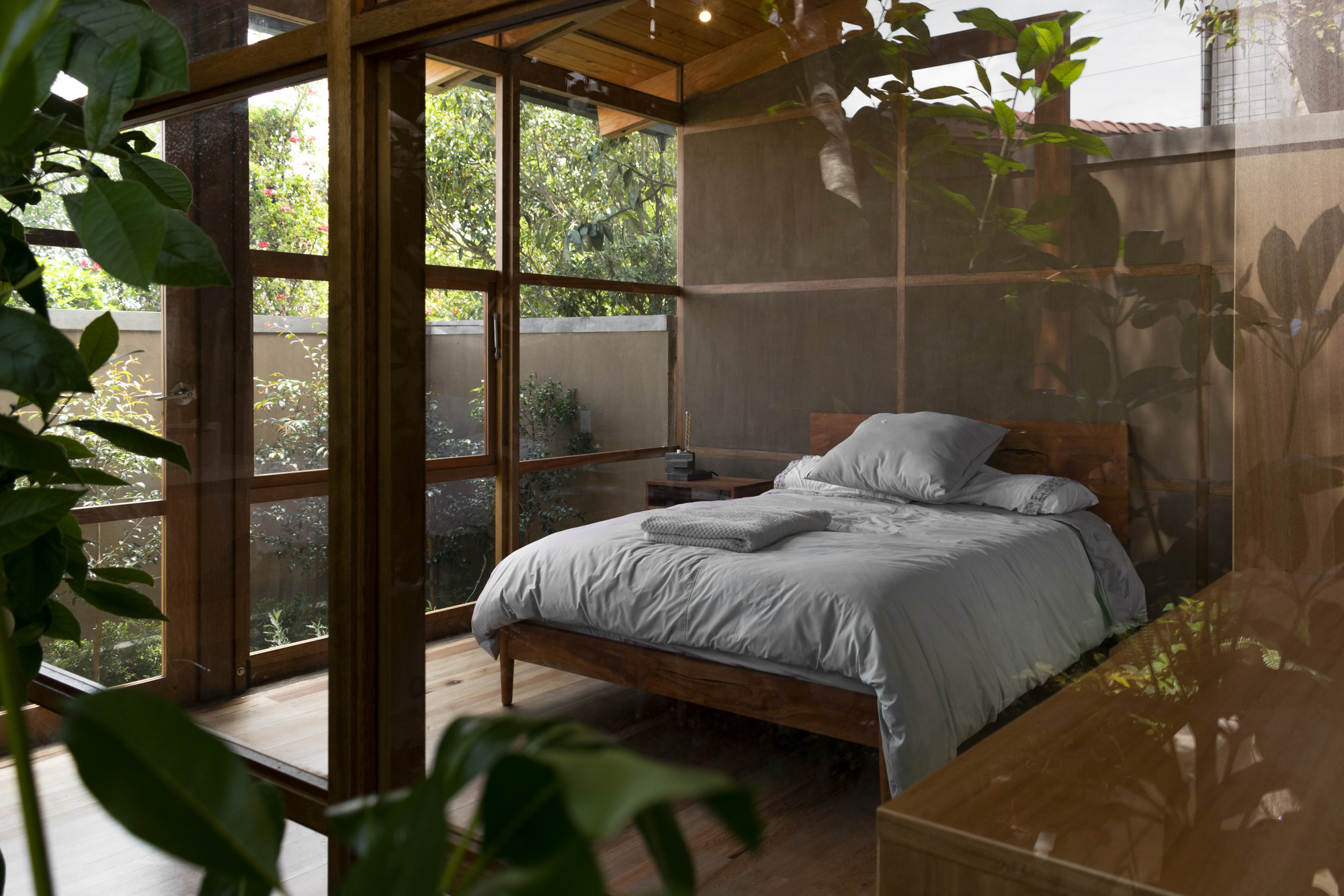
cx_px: 672
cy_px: 448
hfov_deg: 67.4
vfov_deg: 47.9
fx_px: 1008
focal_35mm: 27
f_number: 5
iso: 200
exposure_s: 1/100
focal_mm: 18
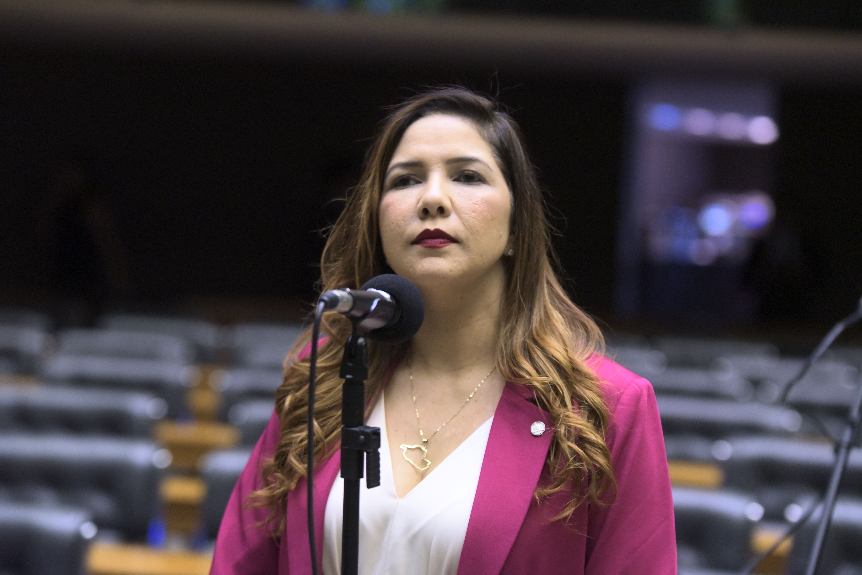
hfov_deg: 19.4
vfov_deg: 13.1
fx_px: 2515
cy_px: 288
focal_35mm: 105
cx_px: 431
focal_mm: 105
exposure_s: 1/160
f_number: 3.5
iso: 6400
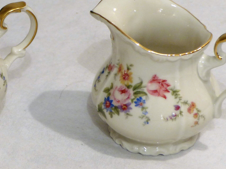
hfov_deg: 8.7
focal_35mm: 227
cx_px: 11
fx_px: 1482
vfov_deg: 6.5
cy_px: 79
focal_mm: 17.4
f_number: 2.8
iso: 100
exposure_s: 1/8
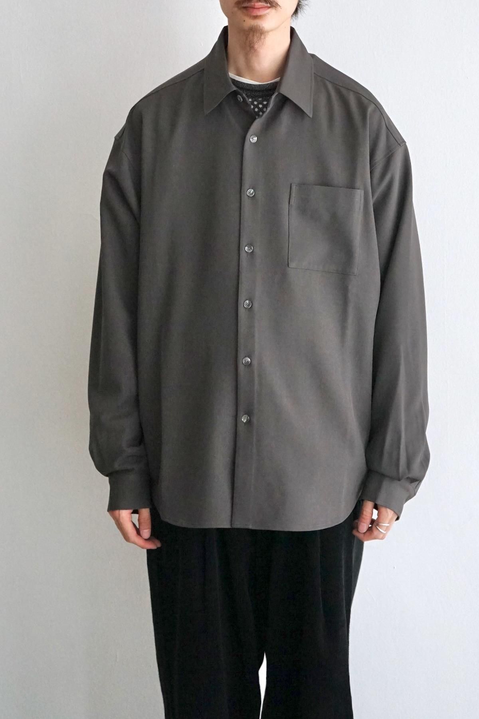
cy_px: 360
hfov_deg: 23.8
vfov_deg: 35.1
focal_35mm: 57
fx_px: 1138
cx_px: 240
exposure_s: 1/160
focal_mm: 57
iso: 4000
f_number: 5
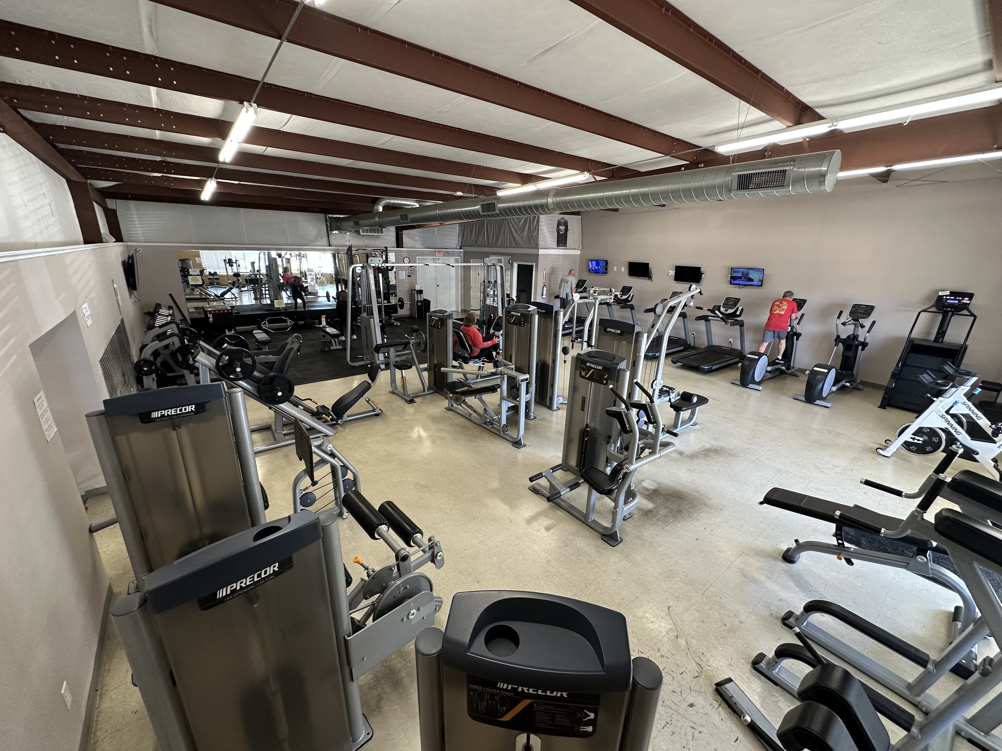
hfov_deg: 102.1
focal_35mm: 14
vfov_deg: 85.7
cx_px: 501
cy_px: 376
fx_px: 405
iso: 160
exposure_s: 1/64
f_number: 2.2
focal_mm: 2.22
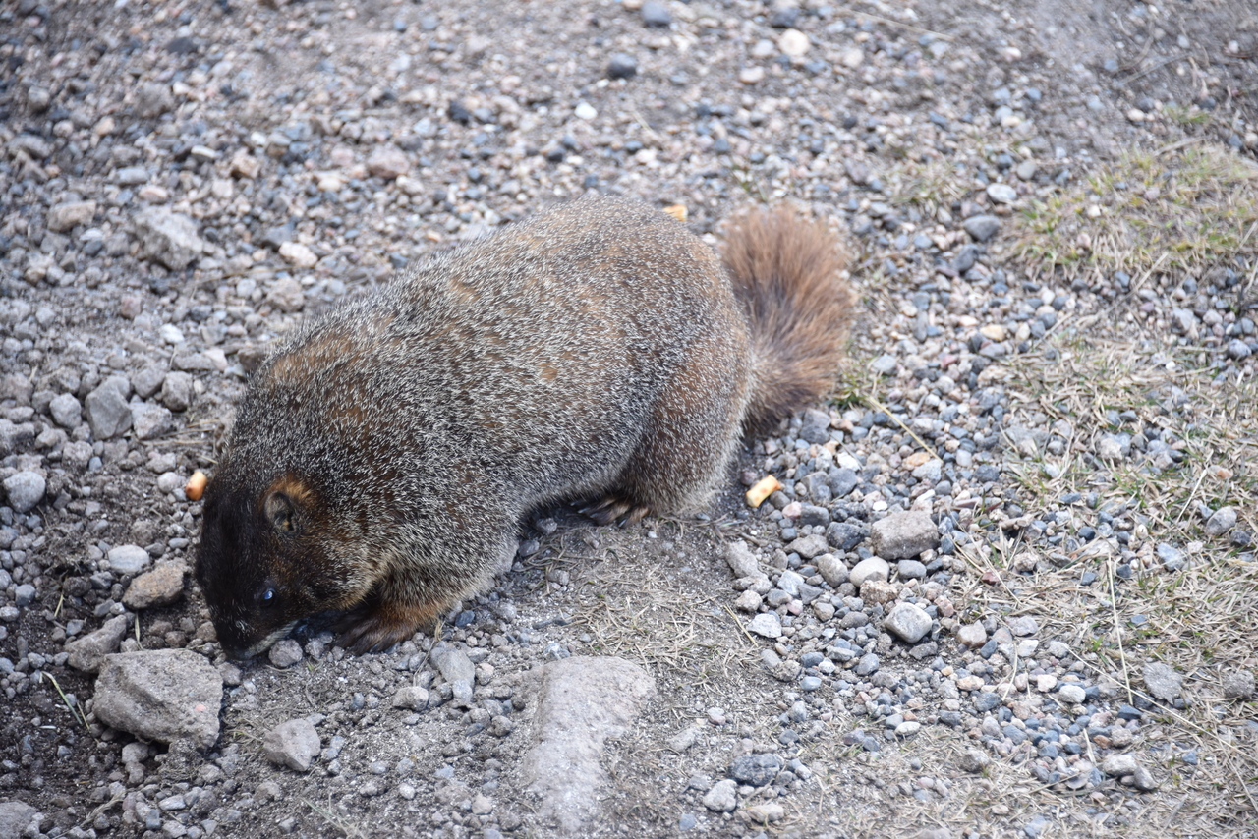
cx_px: 629
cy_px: 420
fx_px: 6291
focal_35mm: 180
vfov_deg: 7.6
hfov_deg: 11.4
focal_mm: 180
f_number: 5.6
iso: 800
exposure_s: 1/400
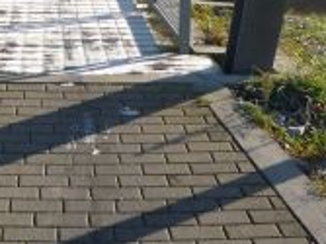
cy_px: -68
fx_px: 866
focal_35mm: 92
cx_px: 84
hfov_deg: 21.2
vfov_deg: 15.3
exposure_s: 1/400
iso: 100
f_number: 4
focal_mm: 5.2
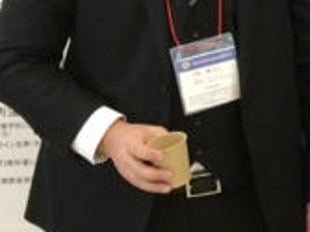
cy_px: -67
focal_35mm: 115
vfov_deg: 12.5
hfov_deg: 14.8
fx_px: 1029
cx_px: 566
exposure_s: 1/30
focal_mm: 4.12
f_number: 2.2
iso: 40
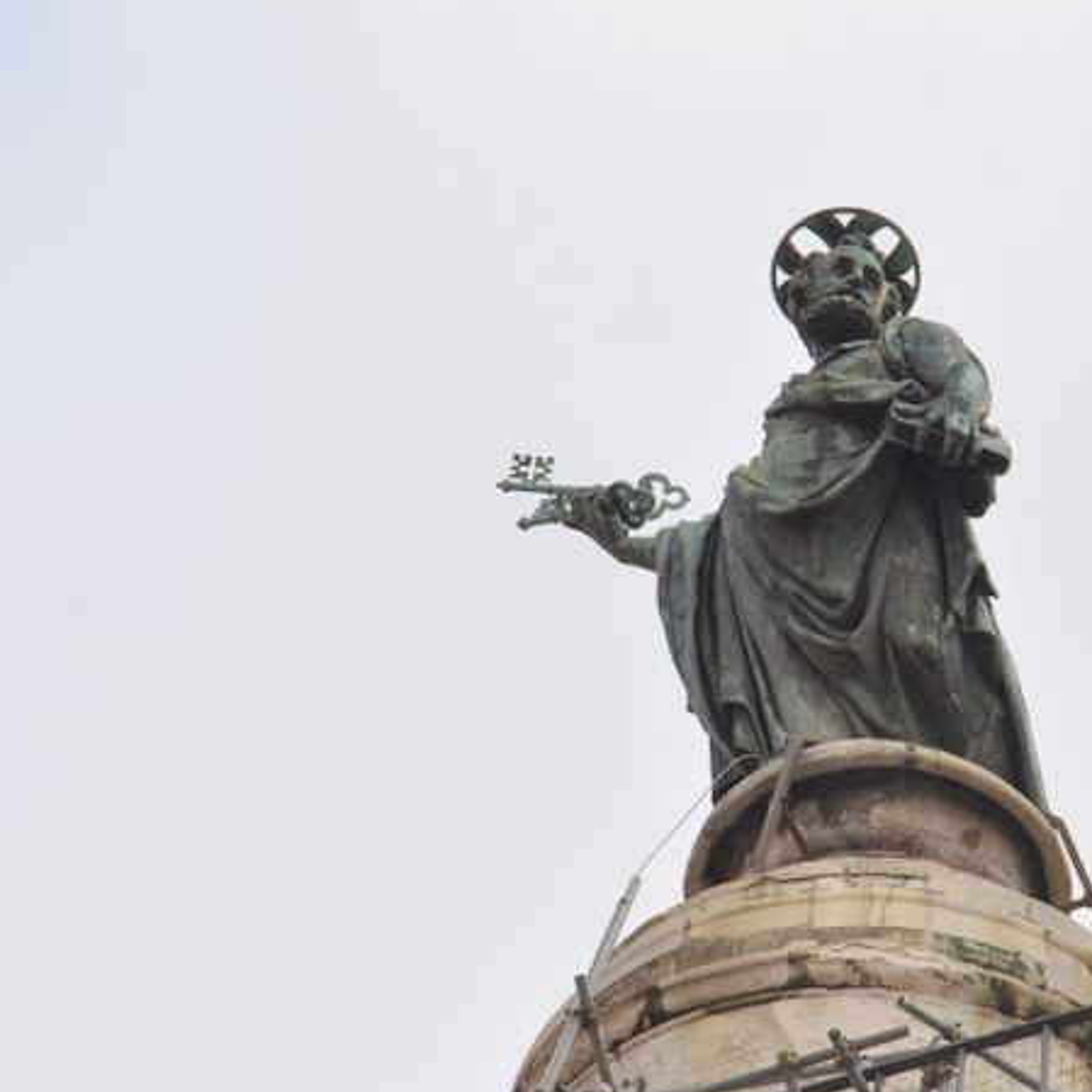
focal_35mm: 305
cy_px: 606
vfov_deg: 5.7
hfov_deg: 5.7
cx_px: 846
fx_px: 10884
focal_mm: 105
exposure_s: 1/400
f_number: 11
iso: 200
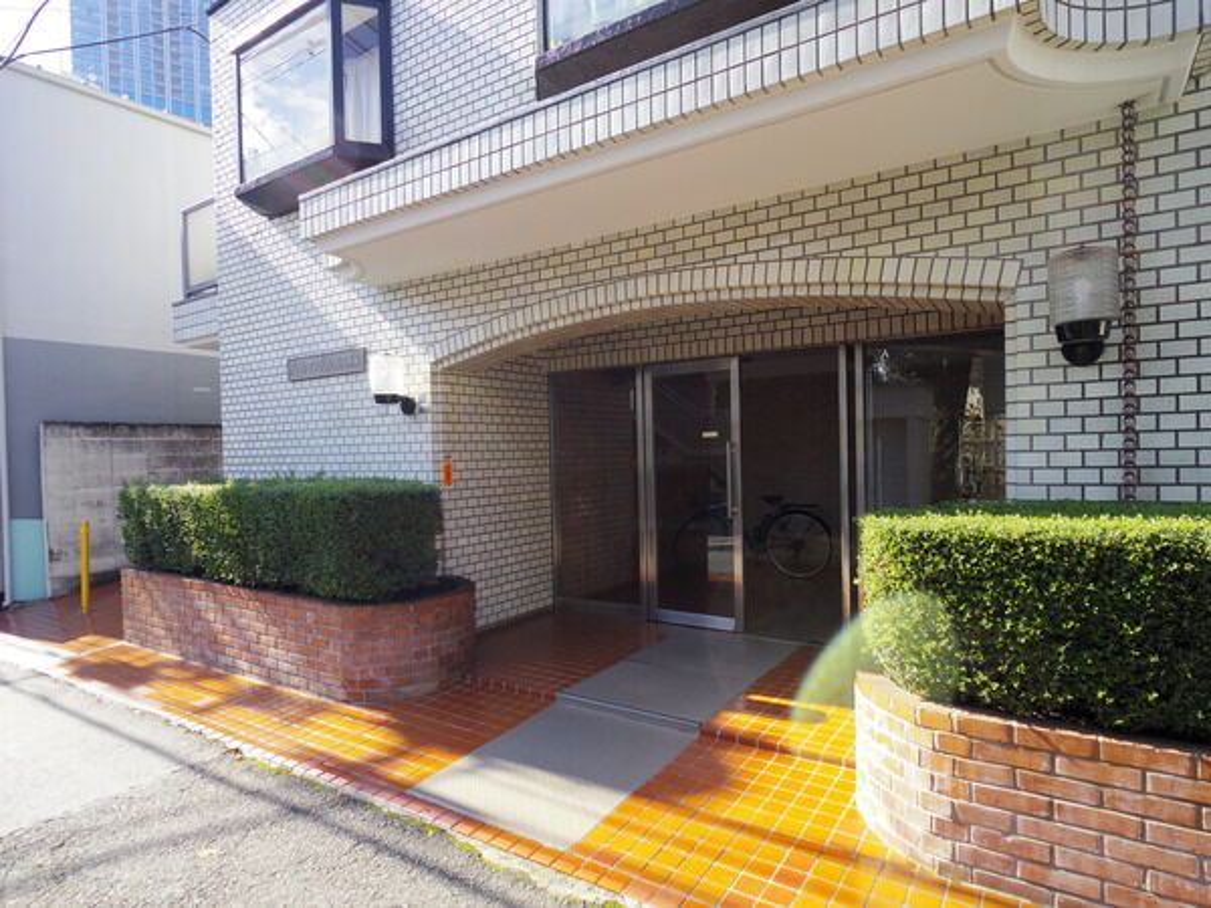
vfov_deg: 66.0
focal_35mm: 20
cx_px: 606
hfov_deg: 81.7
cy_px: 454
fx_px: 700
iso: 200
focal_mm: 4.3
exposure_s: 1/60
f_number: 3.7
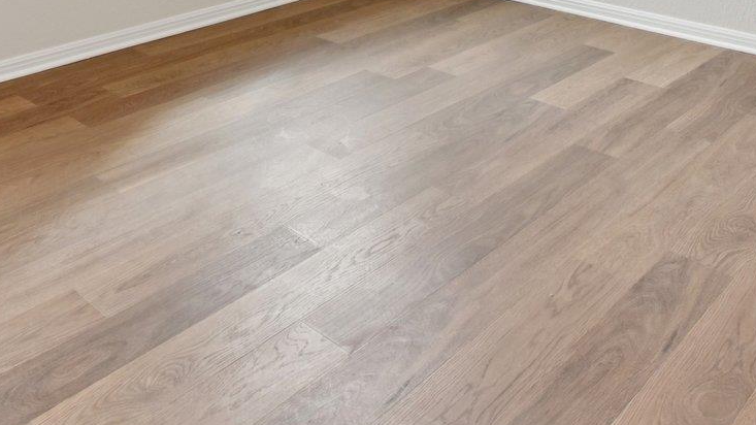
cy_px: -215
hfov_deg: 49.3
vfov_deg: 23.3
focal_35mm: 41
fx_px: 822
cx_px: 340
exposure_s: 1/60
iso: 400
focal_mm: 14
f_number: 8
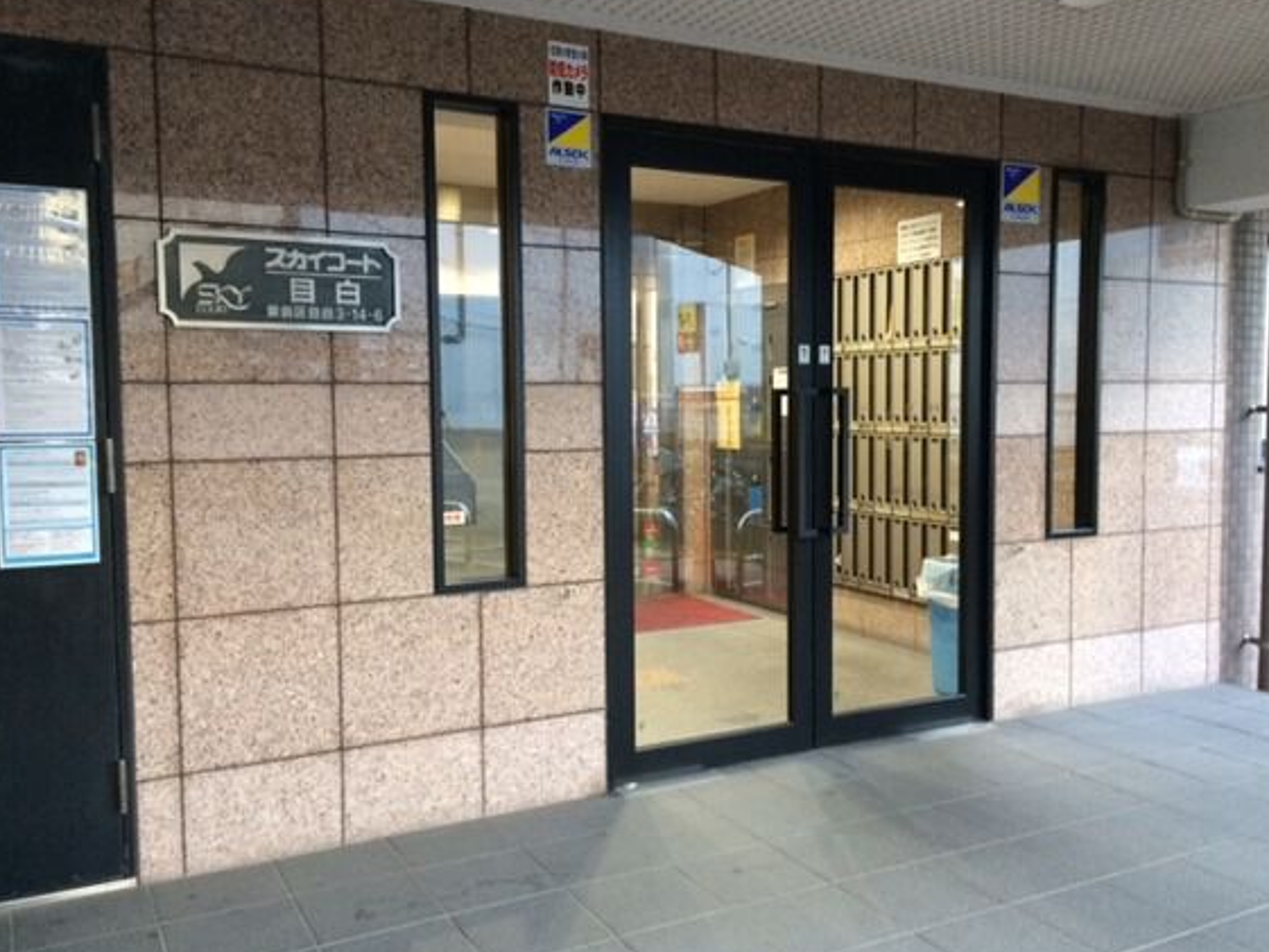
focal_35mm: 31
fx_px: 1137
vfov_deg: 45.5
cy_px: 477
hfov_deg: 58.3
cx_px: 670
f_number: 2.2
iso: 125
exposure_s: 1/30
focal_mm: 4.15
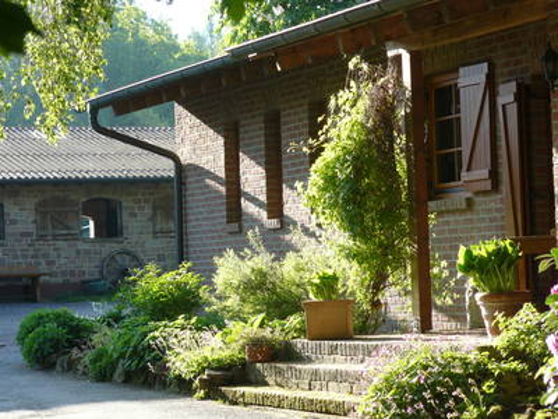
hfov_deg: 16.8
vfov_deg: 12.7
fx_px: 1886
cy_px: 210
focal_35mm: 117
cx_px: 279
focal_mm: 19.5
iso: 100
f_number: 3.6
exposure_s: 1/125
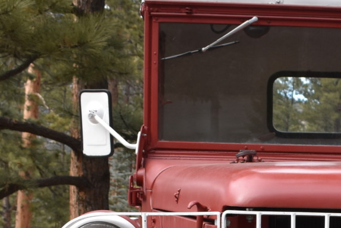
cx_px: 377
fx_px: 1014
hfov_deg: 18.4
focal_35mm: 107
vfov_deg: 12.4
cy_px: 296
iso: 220
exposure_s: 1/250
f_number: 5.6
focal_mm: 20
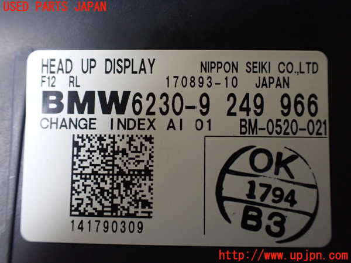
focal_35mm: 30
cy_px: 132
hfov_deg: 60.0
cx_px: 176
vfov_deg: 46.8
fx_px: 304
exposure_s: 1/100
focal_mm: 5.4
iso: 800
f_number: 2.3
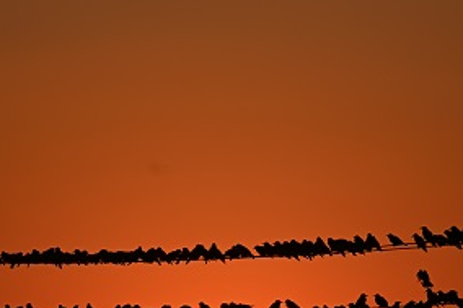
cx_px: 204
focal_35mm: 846
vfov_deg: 1.6
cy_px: 301
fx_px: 10874
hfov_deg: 2.4
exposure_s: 1/800
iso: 100
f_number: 5.6
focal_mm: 400
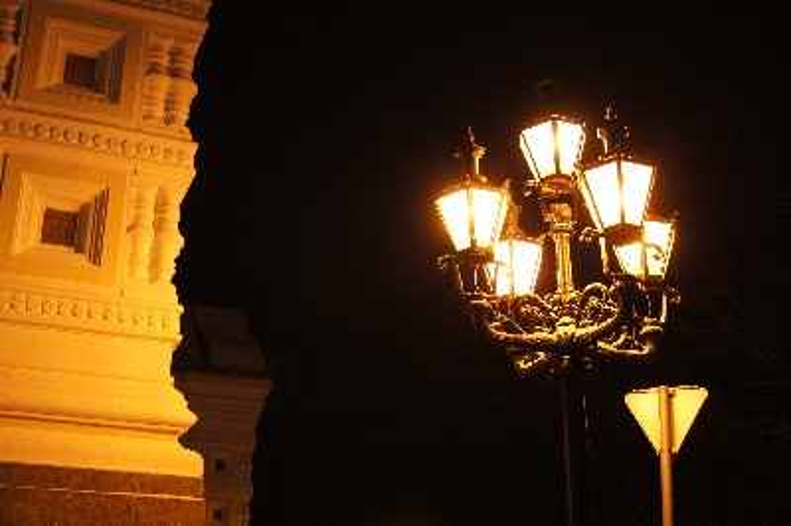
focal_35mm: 45
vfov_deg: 29.8
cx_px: 396
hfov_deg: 43.6
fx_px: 988
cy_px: 263
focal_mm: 30
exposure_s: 1/25
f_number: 4.5
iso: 800
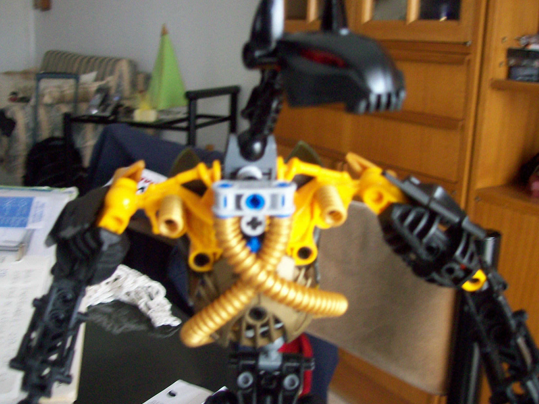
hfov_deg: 46.8
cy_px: 202
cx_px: 266
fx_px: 623
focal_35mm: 40
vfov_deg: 36.0
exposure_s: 1/13.7
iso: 160
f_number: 2.7
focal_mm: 6
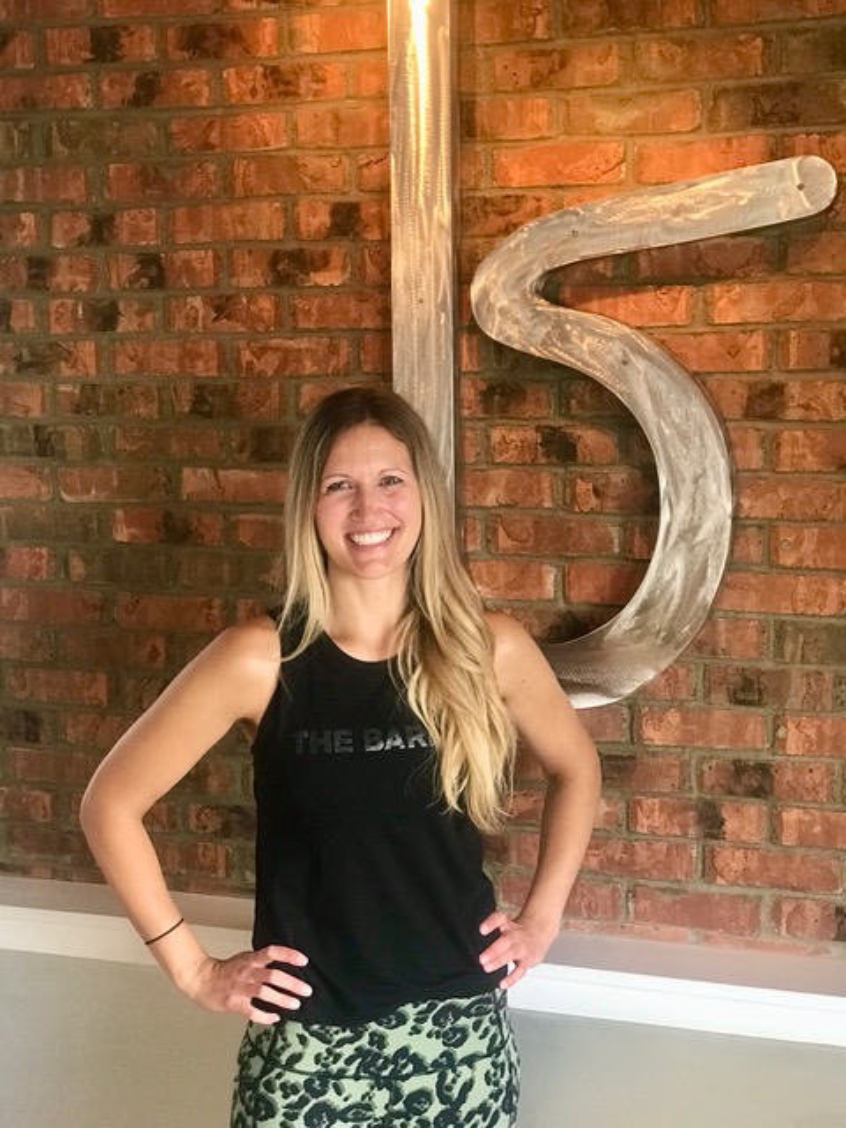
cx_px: 423
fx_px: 1857
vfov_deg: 33.8
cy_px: 564
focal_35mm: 57
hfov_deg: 25.7
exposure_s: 1/60
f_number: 2.8
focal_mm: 6.6
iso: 125
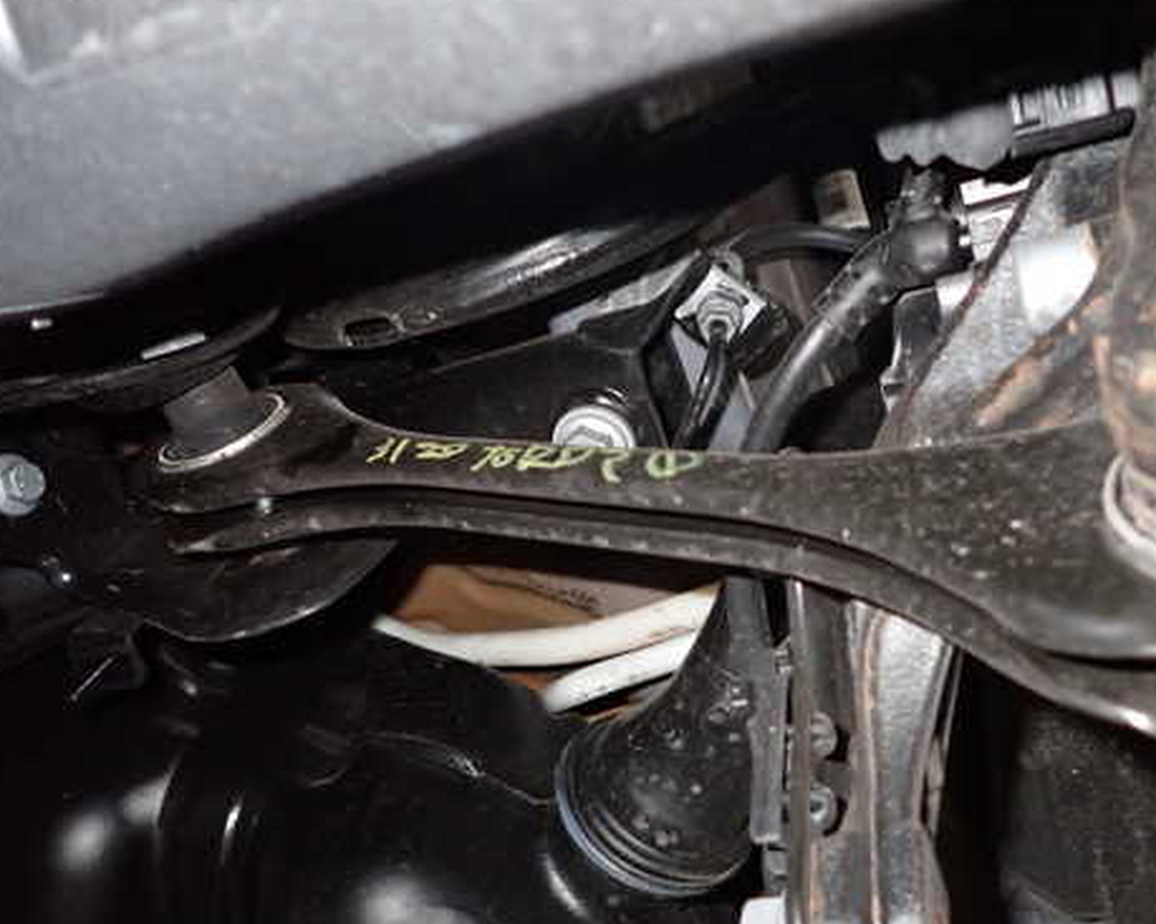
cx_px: 679
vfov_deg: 45.7
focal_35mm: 32
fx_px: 1094
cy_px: 490
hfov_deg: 55.4
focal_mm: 4.5
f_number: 5.6
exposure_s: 1/30
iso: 500
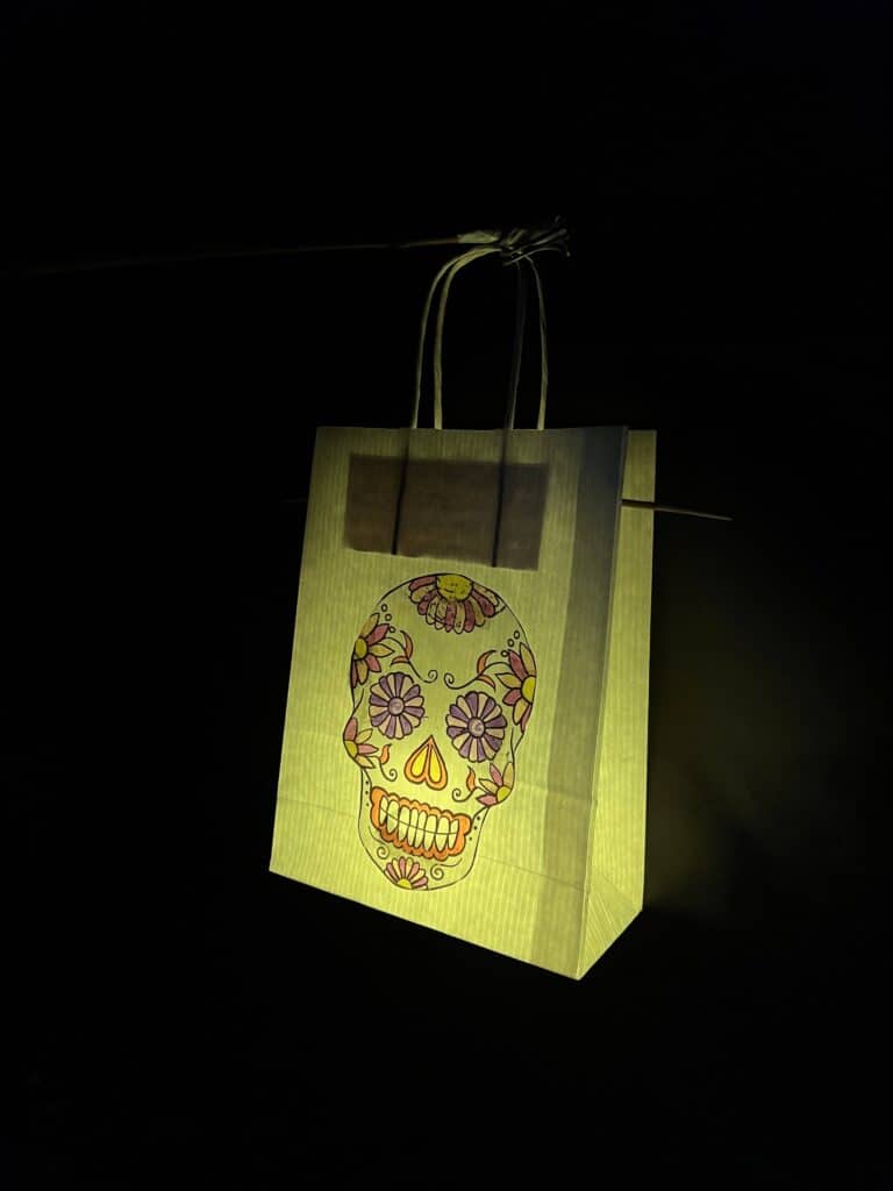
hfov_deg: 53.1
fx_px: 894
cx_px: 446
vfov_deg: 67.3
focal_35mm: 26
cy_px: 596
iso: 160
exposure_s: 1/60
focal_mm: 5.7
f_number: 1.5
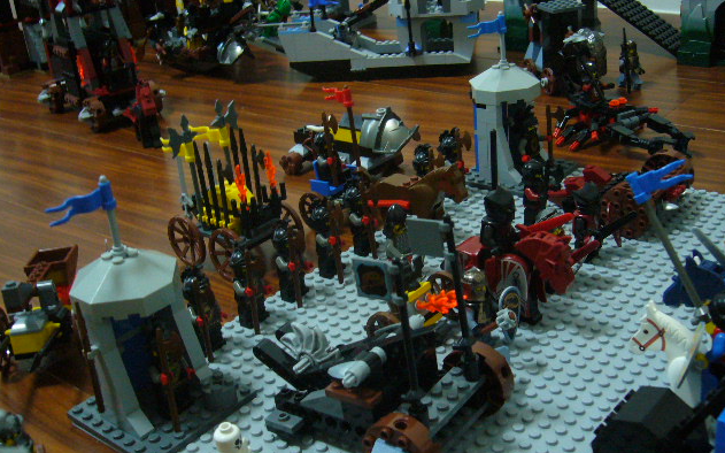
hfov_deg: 46.2
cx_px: 362
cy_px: 220
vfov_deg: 29.8
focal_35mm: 43
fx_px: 849
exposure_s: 1/8
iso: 200
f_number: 2.8
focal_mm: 5.8
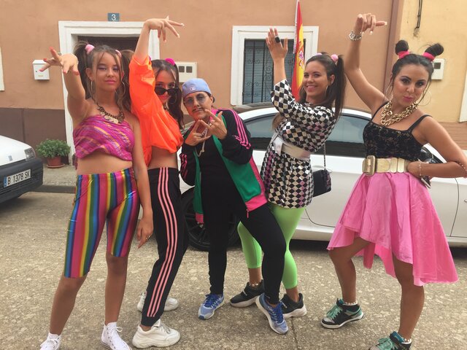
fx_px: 391
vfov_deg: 48.2
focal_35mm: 29
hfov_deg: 61.7
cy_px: 175
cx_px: 234
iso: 32
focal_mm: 4.15
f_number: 2.2
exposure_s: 1/488
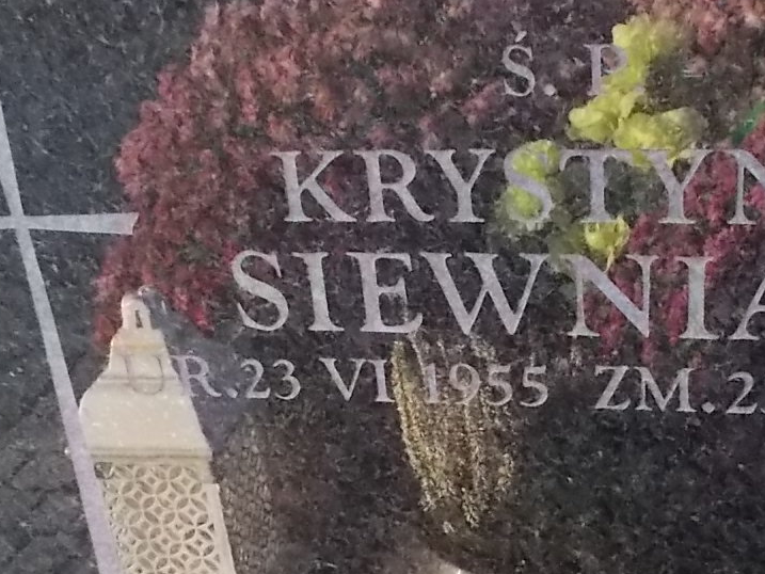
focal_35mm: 58
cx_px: 513
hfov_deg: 32.9
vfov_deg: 24.9
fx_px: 1282
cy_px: 432
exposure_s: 1/250
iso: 400
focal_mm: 4.6
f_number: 3.2
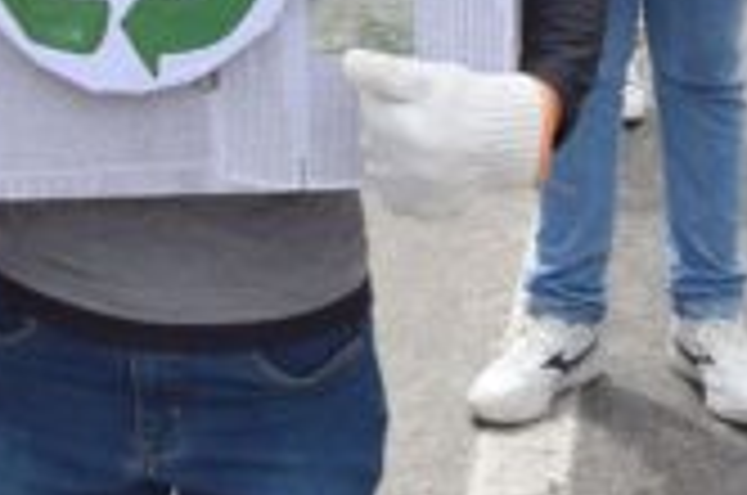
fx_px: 2506
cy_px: -434
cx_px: 302
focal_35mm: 121
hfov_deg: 16.9
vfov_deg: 10.5
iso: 200
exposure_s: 1/320
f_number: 9
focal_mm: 18
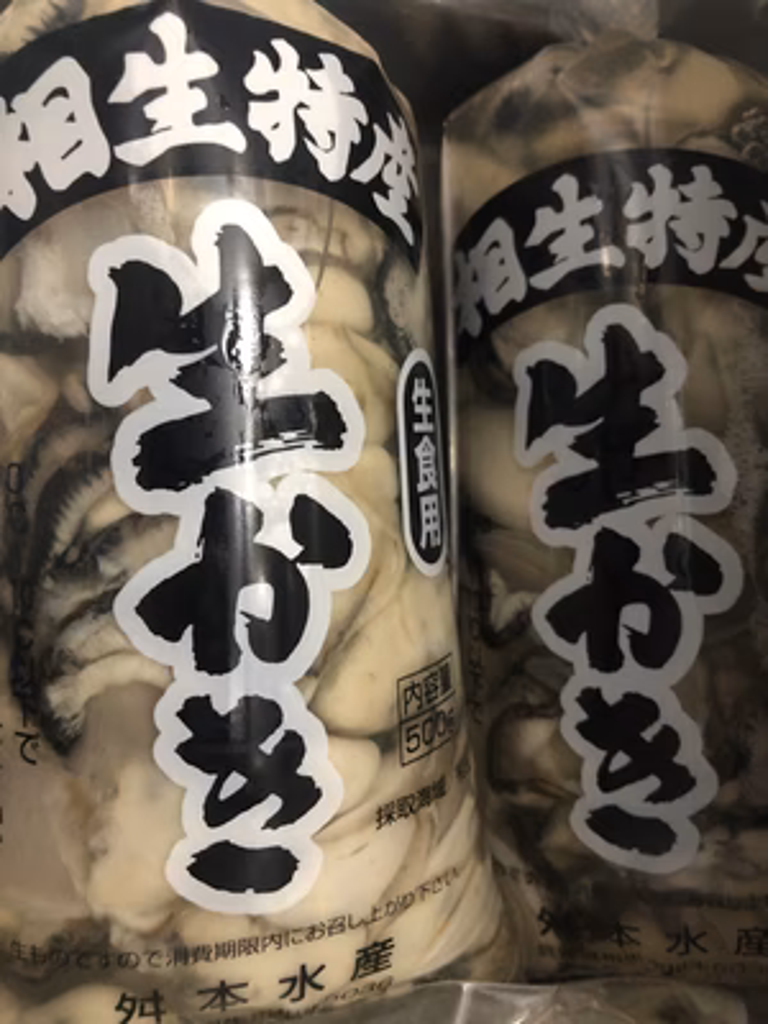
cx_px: 384
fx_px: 828
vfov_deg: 63.4
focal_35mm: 28
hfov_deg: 49.7
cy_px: 512
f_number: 1.8
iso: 80
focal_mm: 3.99
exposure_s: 1/4
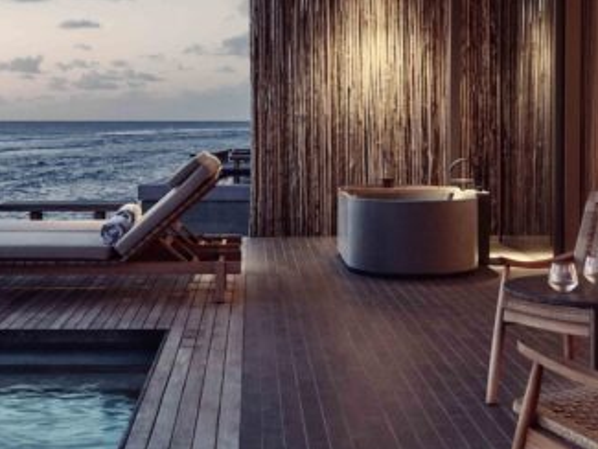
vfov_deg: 25.5
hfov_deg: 33.7
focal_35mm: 57
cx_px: 252
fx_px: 985
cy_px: 148
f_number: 5.6
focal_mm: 23
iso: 400
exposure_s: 1/8
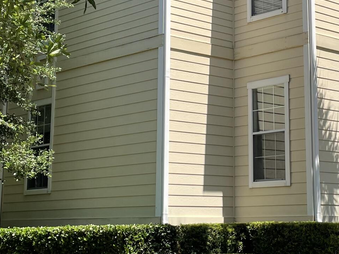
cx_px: 233
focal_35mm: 81
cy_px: 68
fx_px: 793
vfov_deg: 18.1
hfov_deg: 24.0
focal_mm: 4.2
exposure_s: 1/2304
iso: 32
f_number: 1.6
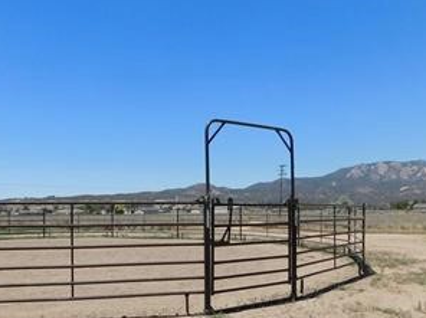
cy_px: 215
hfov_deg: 51.9
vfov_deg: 40.0
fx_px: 430
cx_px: 148
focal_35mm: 35
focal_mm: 4
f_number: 6
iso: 125
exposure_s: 1/640
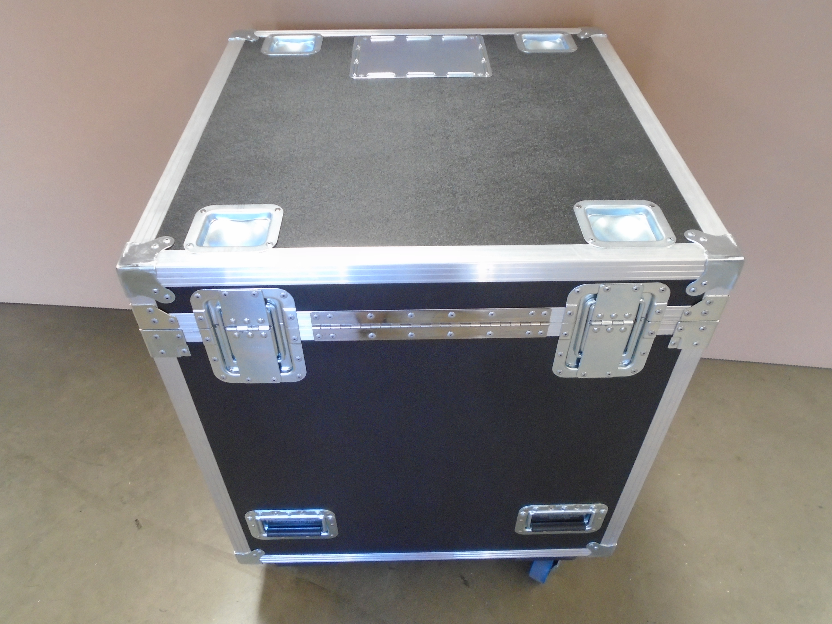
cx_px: 416
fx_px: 625
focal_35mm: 26
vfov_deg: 53.1
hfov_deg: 67.3
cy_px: 312
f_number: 3.2
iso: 400
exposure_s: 1/30
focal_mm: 4.6
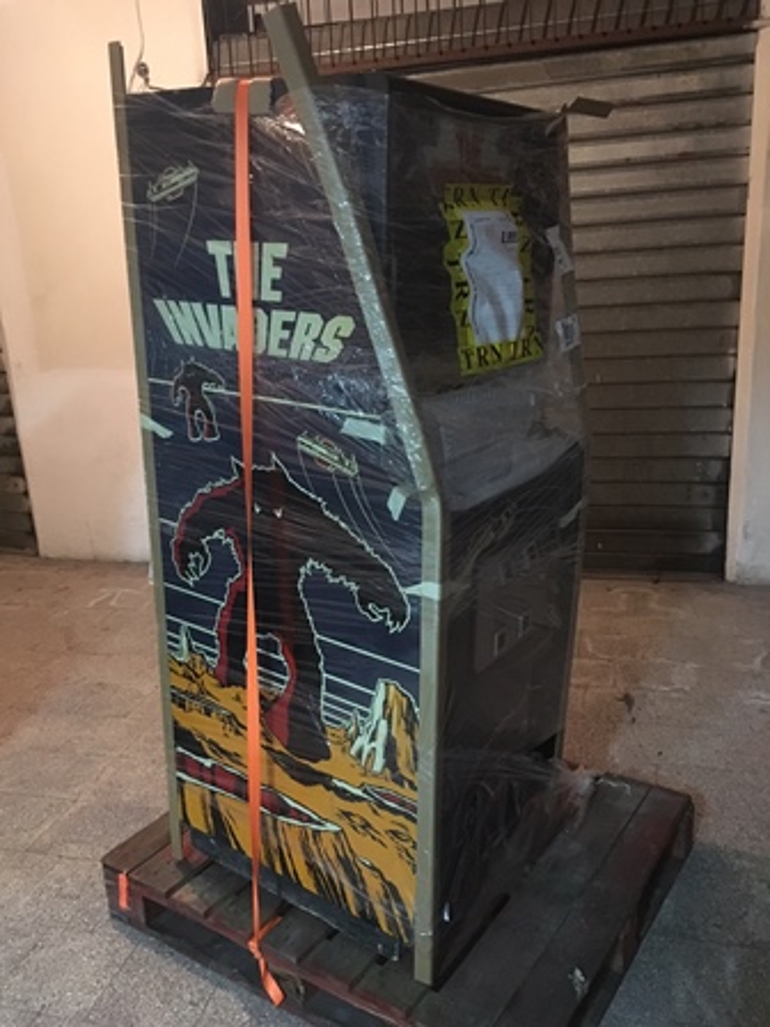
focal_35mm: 29
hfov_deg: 48.2
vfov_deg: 61.7
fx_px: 860
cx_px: 385
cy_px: 514
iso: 500
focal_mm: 4.15
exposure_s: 1/17
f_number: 2.2
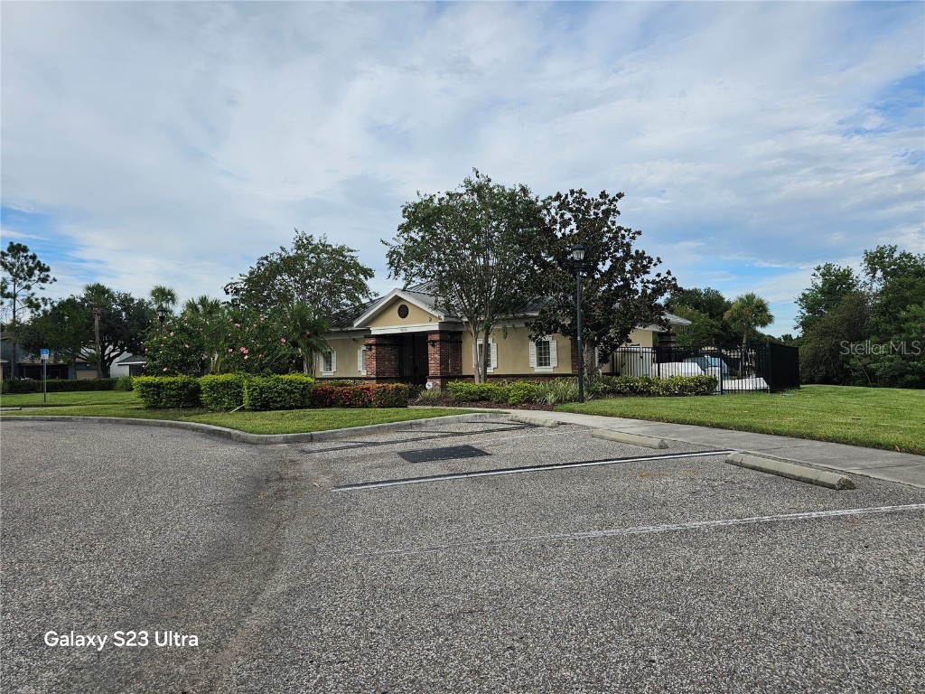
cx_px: 462
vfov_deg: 58.9
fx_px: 615
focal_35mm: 23
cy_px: 347
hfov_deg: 73.9
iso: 10
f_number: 1.7
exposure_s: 1/719
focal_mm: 6.3
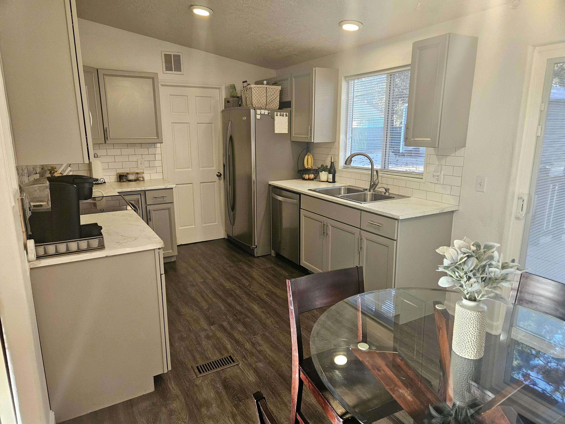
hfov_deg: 73.9
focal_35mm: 23
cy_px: 212
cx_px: 282
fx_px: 375
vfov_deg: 58.9
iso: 400
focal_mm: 5.4
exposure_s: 1/120
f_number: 1.8
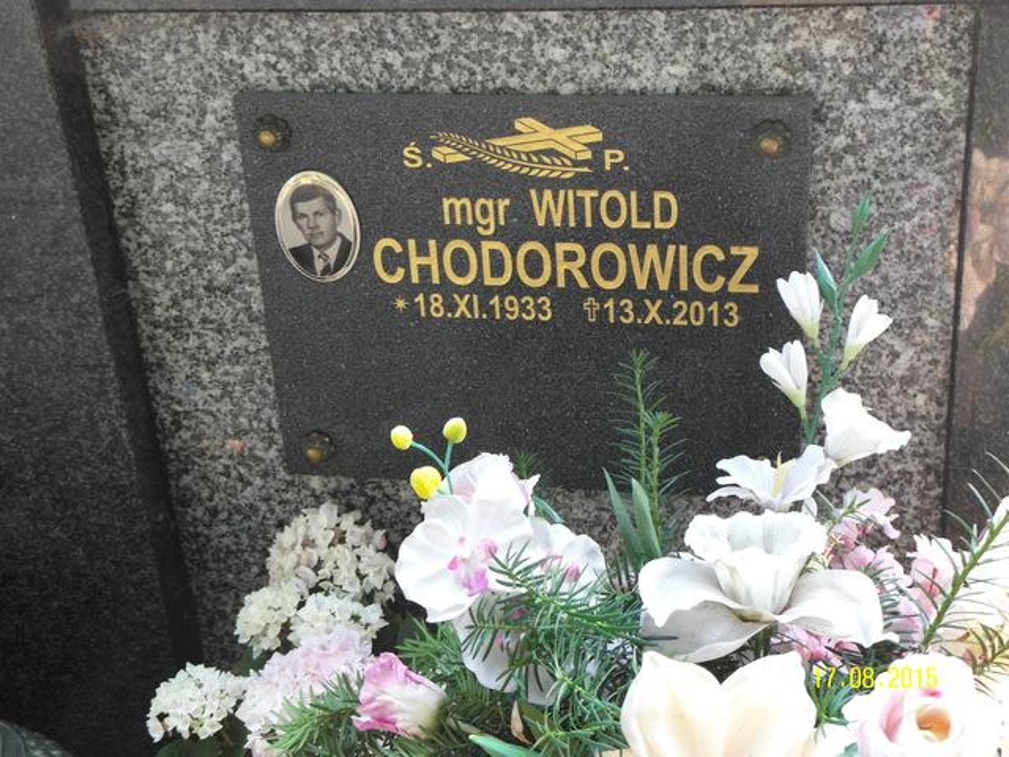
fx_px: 1661
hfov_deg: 33.8
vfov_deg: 25.7
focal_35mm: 57
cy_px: 378
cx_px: 504
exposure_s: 1/60
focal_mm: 12.3
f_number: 3
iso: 160
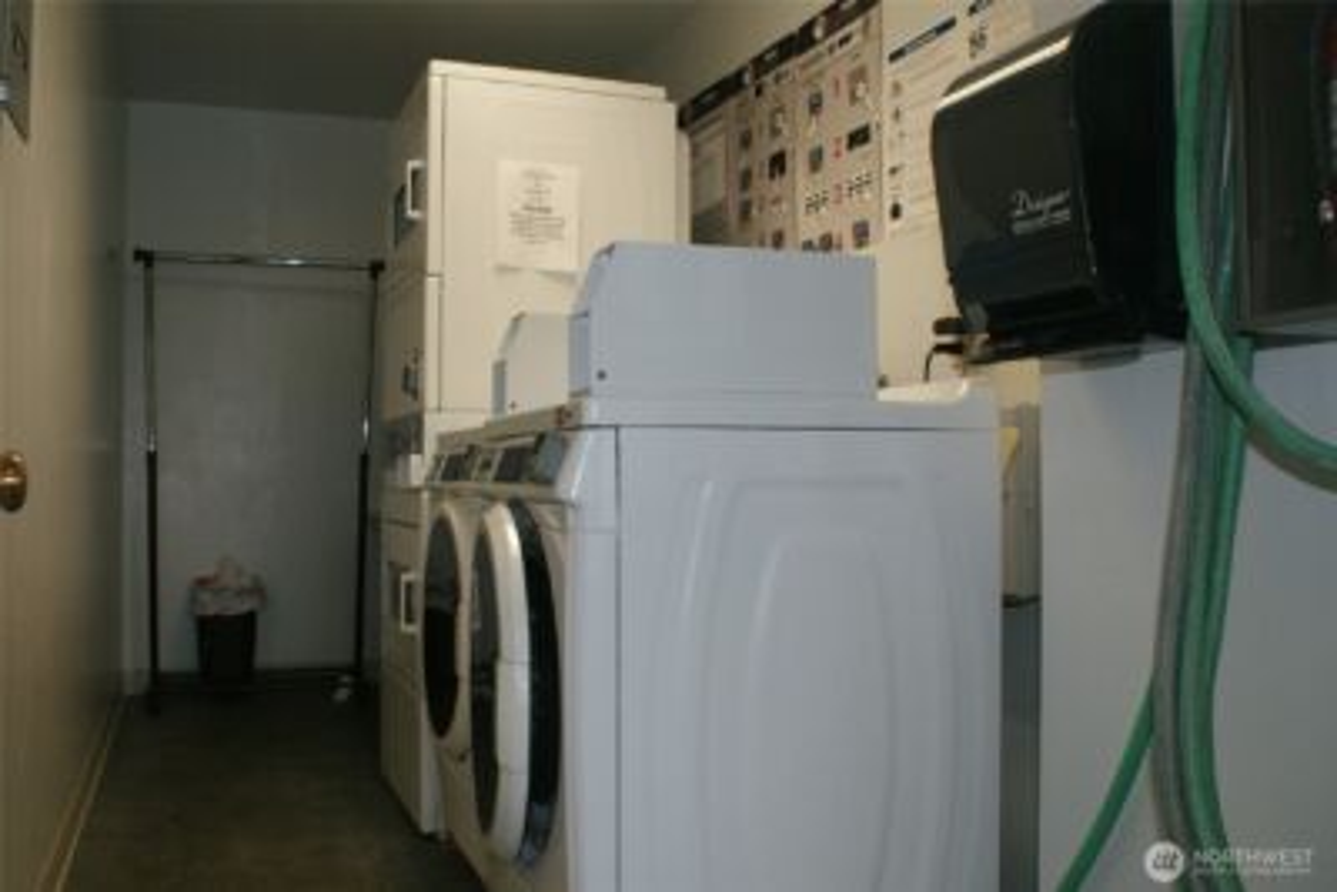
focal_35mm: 30
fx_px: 1115
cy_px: 446
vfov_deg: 43.6
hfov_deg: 61.9
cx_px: 668
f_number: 5.6
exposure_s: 1/80
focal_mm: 20
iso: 400
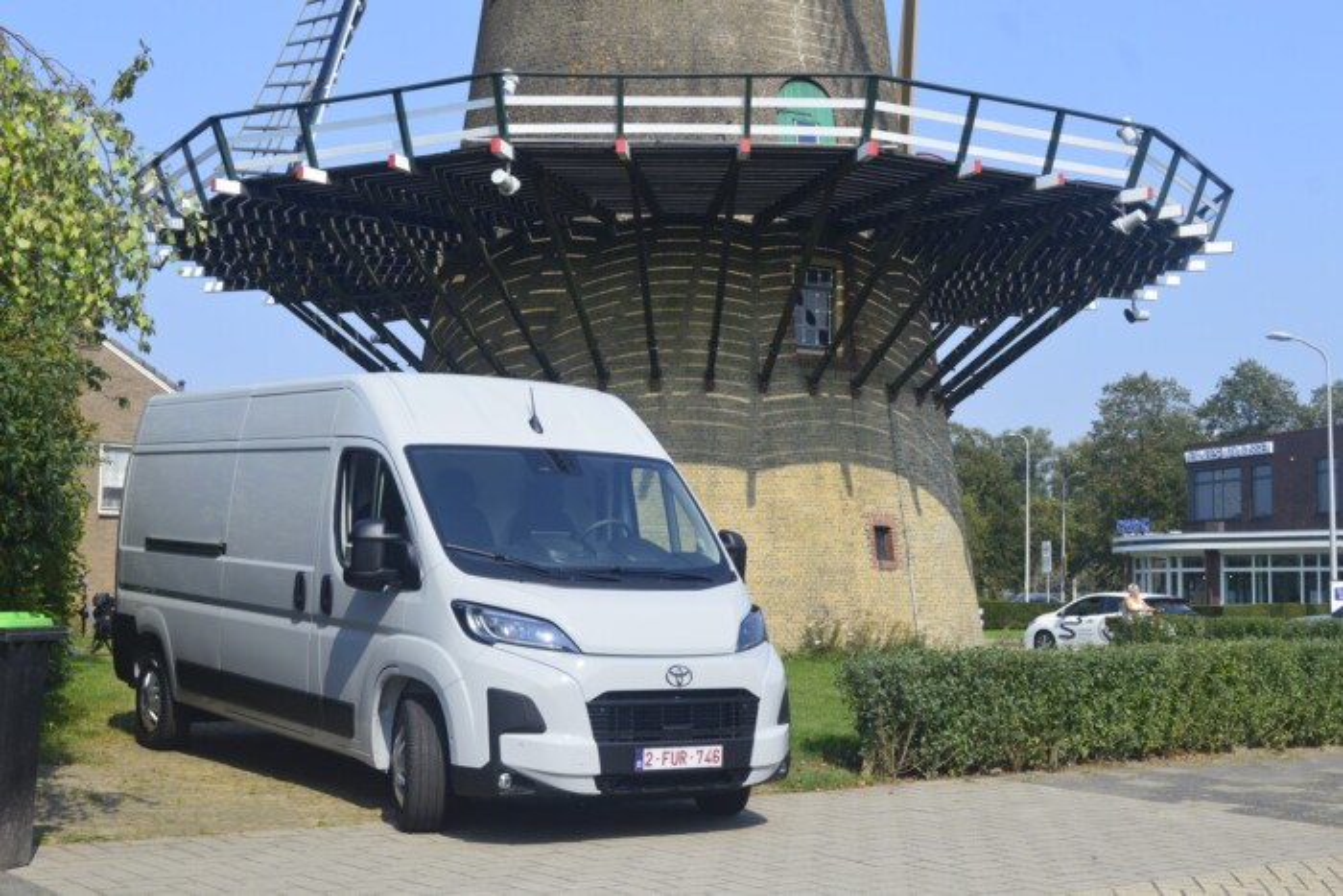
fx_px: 1903
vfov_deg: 26.5
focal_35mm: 51
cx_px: 672
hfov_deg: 38.9
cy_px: 448
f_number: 11
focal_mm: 34
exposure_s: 1/500
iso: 360
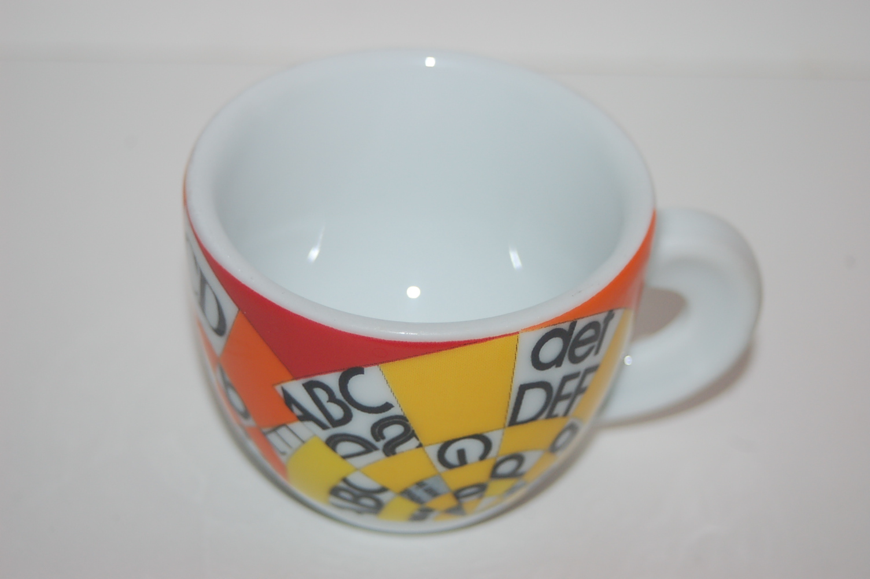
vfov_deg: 12.2
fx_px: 2716
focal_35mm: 112
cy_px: 290
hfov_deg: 18.2
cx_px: 435
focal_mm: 75
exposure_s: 1/60
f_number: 5.6
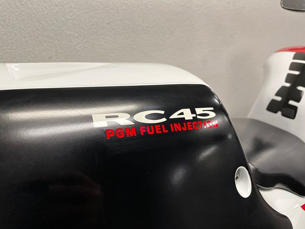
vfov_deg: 53.1
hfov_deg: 67.3
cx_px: 152
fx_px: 229
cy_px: 114
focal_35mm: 26
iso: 100
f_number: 1.6
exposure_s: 1/100
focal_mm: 5.1
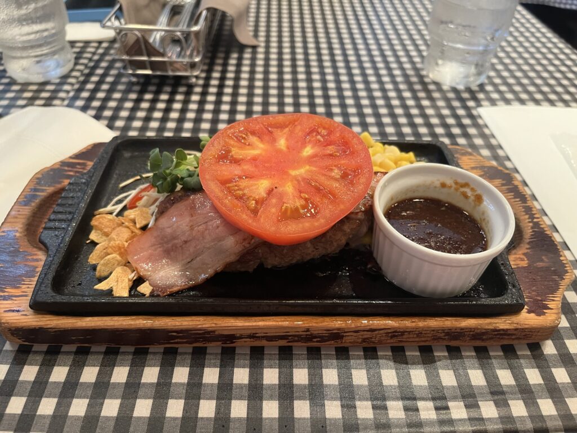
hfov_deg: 67.3
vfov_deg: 53.1
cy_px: 216
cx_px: 288
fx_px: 433
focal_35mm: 26
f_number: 1.6
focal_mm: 5.1
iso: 500
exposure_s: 1/50
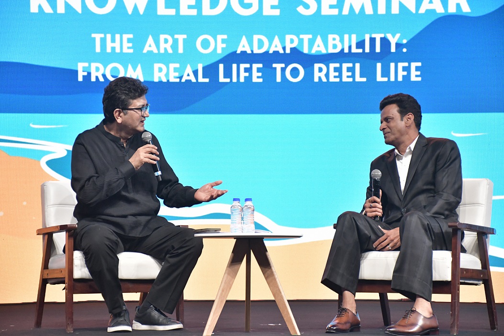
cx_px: 252
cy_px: 168
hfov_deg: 19.5
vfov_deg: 13.0
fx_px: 1470
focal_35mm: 105
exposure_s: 1/200
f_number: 5
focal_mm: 70
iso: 4000
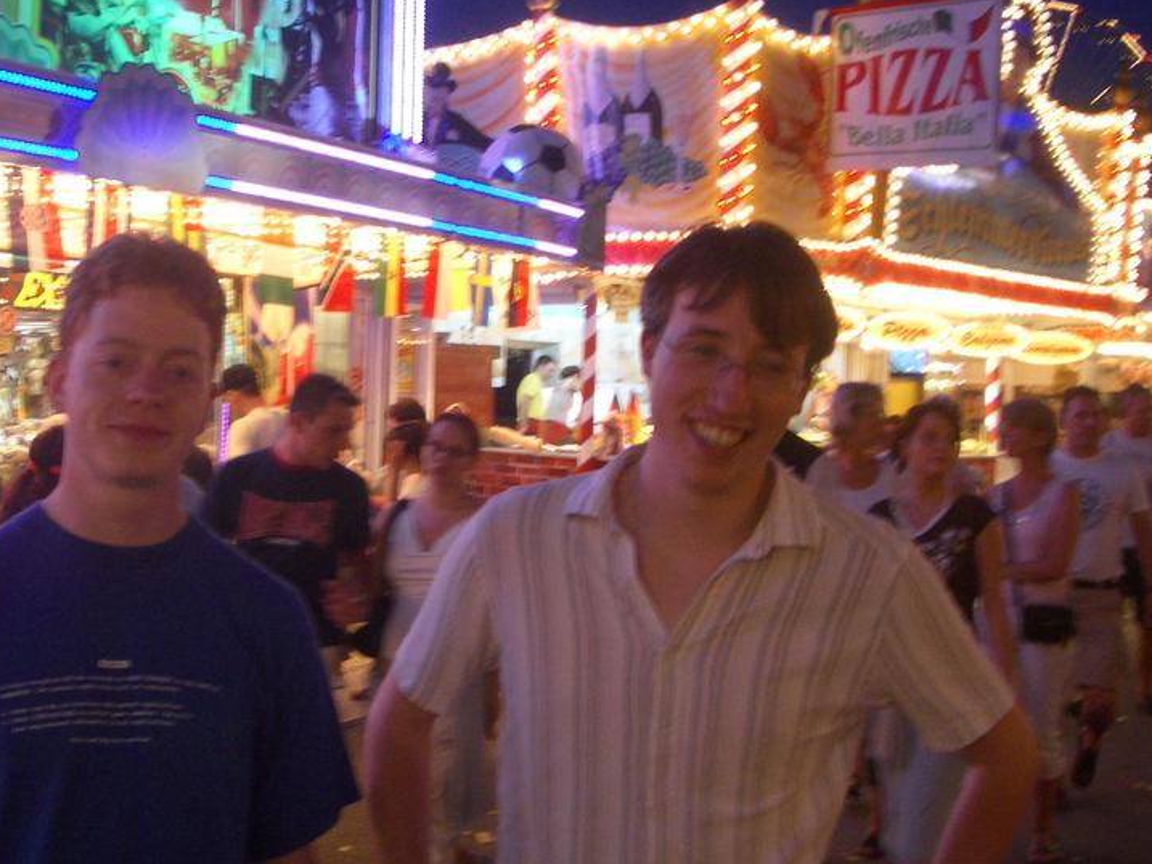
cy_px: 480
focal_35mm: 50
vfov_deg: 29.1
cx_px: 395
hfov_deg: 37.8
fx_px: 1664
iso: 100
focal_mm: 5.8
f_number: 2.6
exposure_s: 1/25
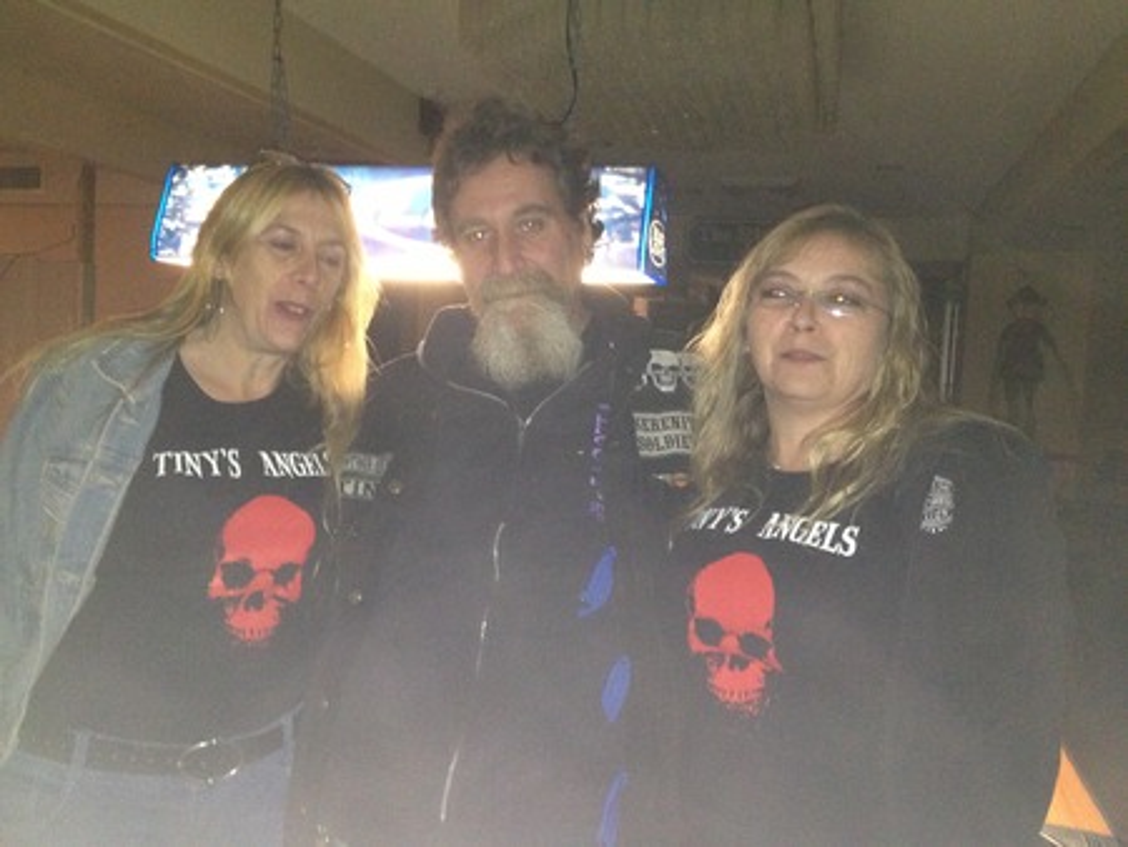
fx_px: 1141
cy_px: 424
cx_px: 564
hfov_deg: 52.6
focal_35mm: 35
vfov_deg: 40.7
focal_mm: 4.28
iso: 400
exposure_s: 1/16
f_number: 2.4
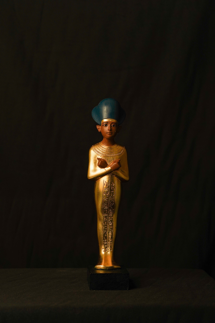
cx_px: 108
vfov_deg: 19.5
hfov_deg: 13.0
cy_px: 162
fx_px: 941
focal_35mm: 105
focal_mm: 105
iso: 400
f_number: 5
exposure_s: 1/100
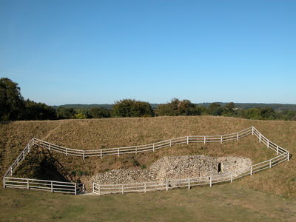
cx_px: 148
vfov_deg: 40.7
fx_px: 299
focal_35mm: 35
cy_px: 111
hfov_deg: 52.6
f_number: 6.3
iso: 100
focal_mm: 8.9
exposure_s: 1/395
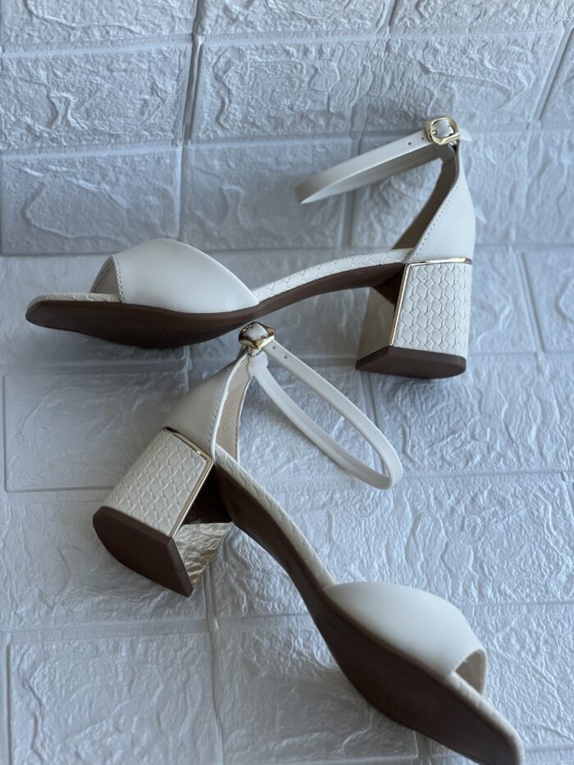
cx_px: 287
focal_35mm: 77
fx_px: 1702
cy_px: 382
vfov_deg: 25.3
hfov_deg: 19.1
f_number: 2.8
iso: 80
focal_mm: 9
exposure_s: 1/121
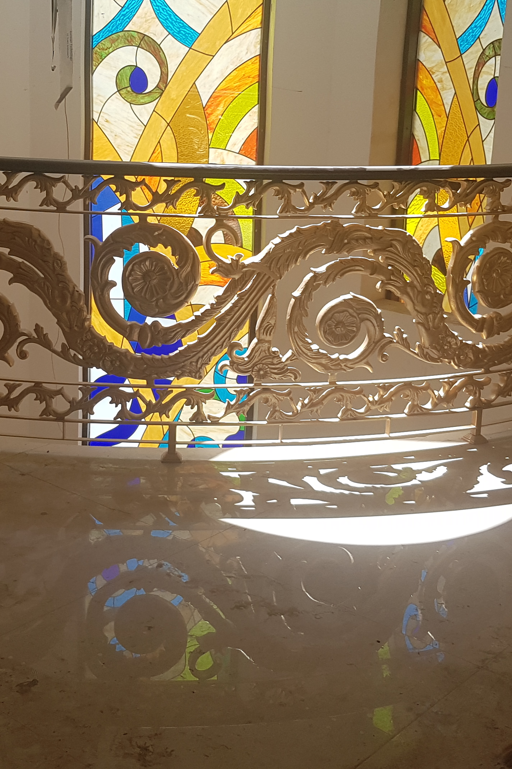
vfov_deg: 38.8
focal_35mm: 51
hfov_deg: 26.4
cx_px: 213
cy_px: 321
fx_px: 1088
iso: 50
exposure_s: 1/742
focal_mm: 4.2
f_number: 1.7
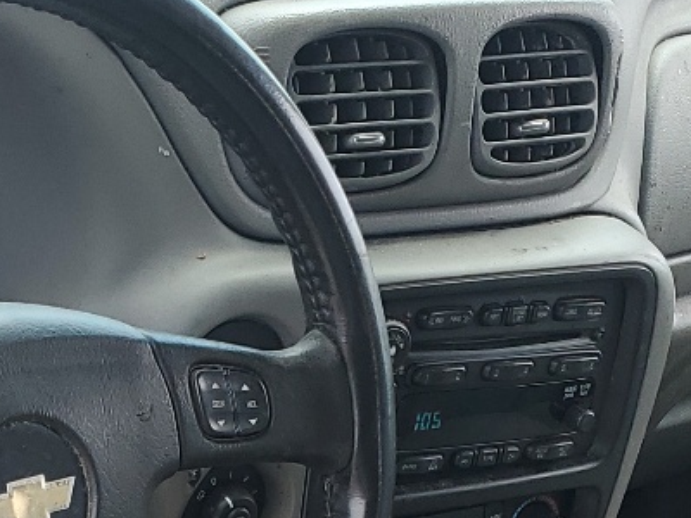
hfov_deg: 18.6
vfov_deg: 13.0
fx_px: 2076
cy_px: 919
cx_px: 98
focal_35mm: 104
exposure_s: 1/370
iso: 50
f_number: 1.5
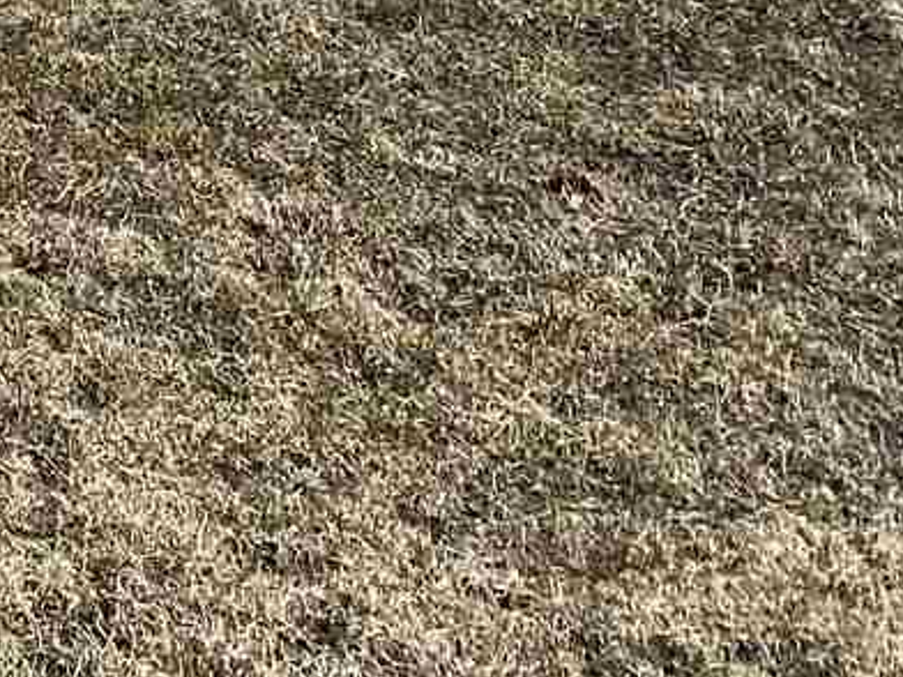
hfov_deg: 12.1
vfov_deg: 9.6
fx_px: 3548
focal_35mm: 136
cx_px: -1149
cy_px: -979
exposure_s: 1/5747
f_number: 1.8
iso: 32
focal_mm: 4.25
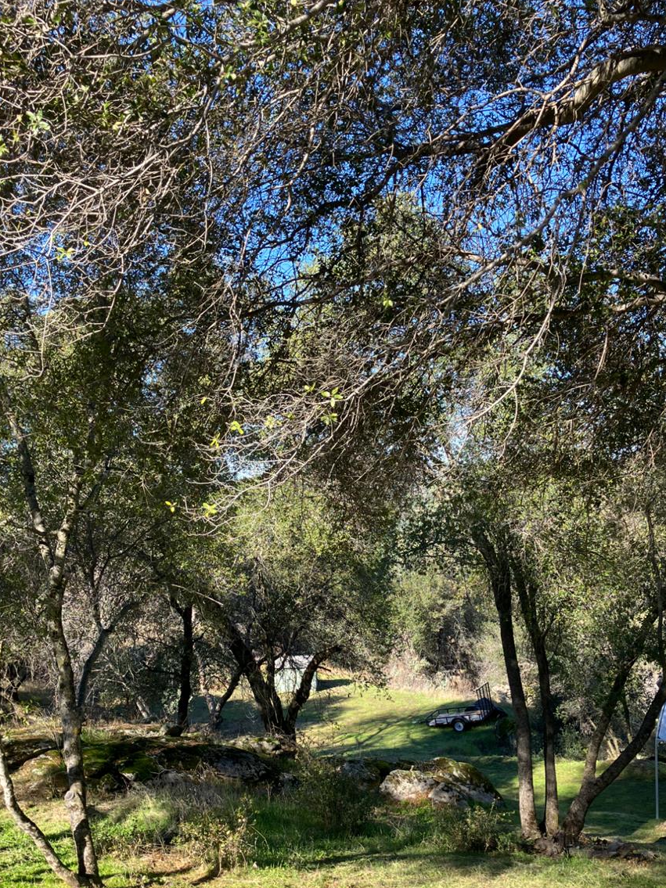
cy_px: 546
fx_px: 949
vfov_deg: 49.7
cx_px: 348
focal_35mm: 37
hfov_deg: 38.7
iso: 32
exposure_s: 1/546
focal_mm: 3.99
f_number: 1.8
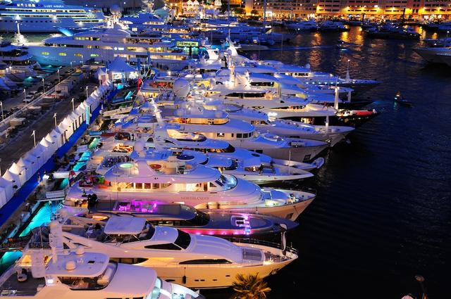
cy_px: 150
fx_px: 544
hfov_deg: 45.0
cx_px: 226
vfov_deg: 30.8
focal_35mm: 44
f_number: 4
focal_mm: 29
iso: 400
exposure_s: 1/2
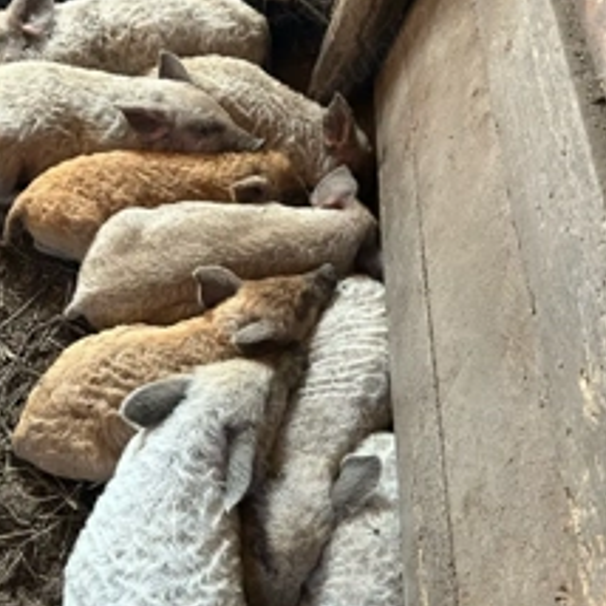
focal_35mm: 43
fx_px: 852
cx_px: 249
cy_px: 286
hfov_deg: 39.0
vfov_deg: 39.2
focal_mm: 5.7
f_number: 1.5
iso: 500
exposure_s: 1/60
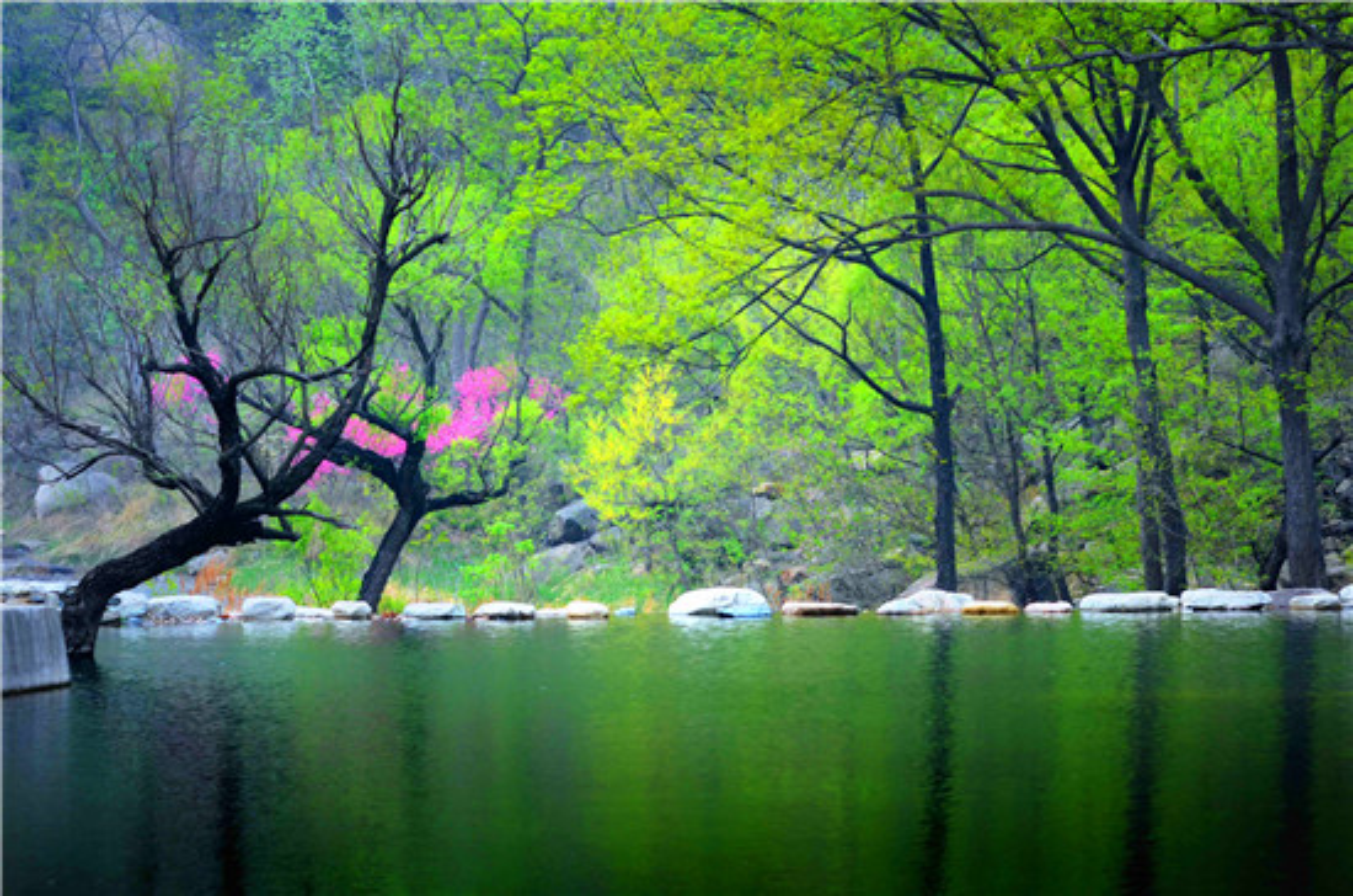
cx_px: 676
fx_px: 4781
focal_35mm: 128
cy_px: 448
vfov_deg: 10.7
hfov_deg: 16.1
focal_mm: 85
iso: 100
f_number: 4.5
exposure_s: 1/80
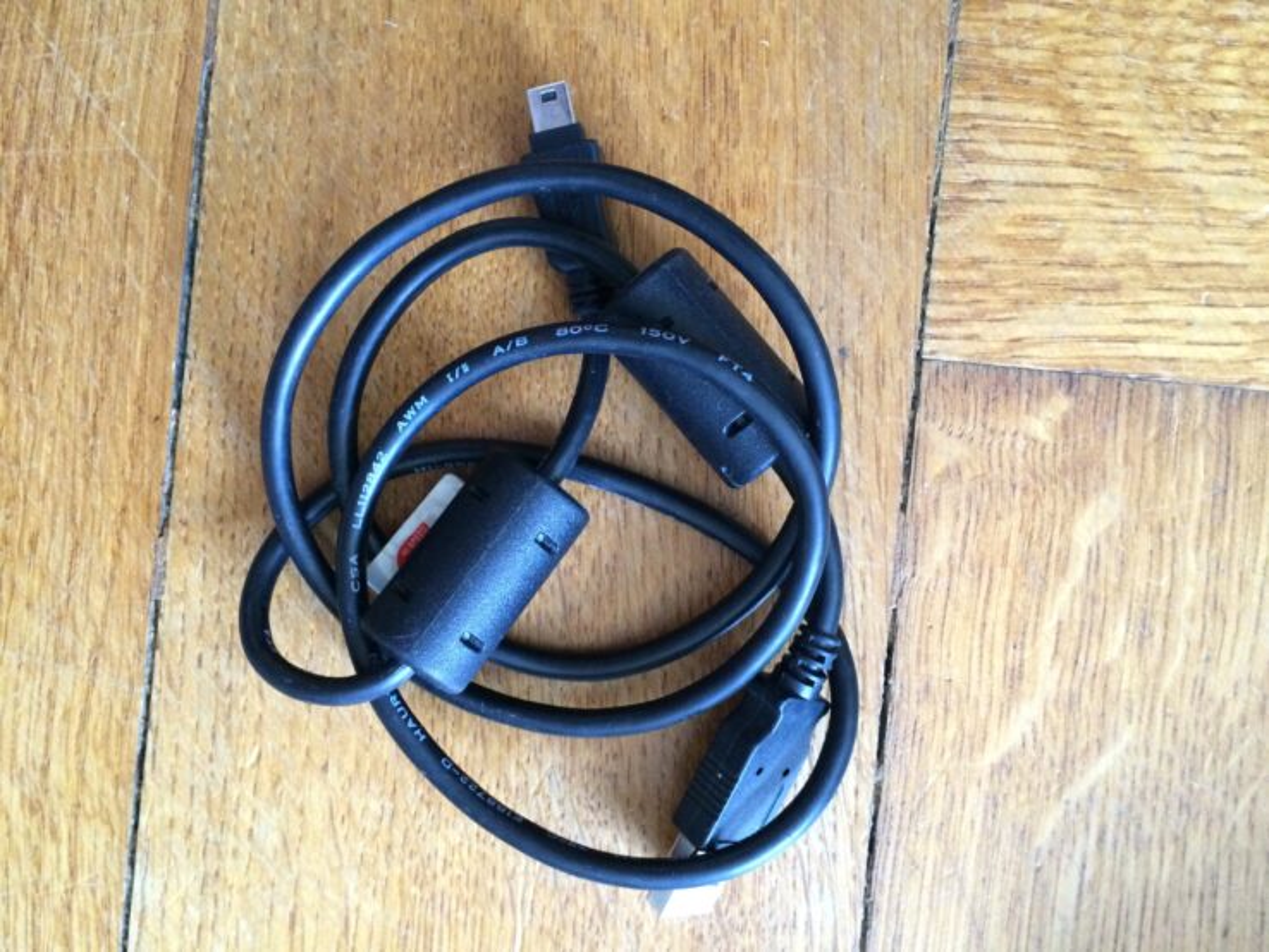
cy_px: 476
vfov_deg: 48.3
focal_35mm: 29
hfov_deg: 61.6
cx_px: 634
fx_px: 1063
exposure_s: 1/25
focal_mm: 4.15
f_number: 2.2
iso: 320
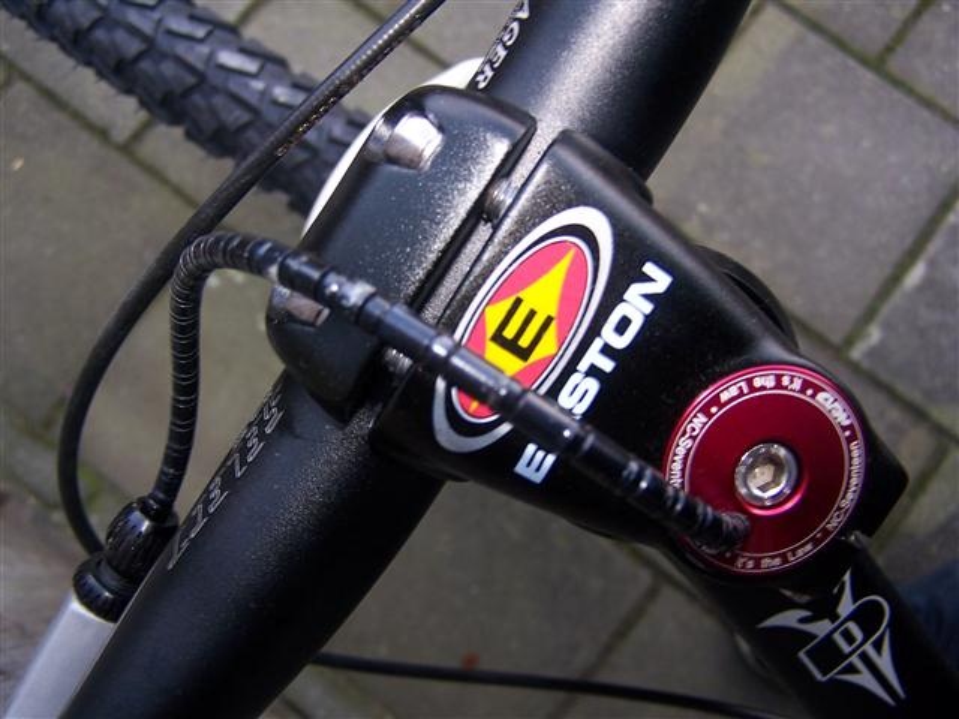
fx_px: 1053
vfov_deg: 37.7
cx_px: 480
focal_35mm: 38
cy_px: 360
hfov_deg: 49.0
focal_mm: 6.3
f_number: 2.8
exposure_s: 1/60
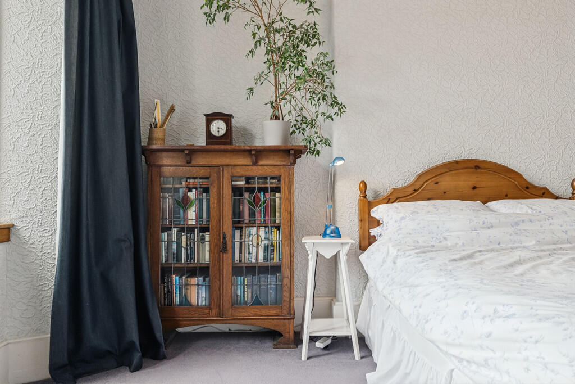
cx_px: 288
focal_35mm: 23
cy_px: 192
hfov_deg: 76.1
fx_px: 367
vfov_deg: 55.1
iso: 3200
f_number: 8
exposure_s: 1/100
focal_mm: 23
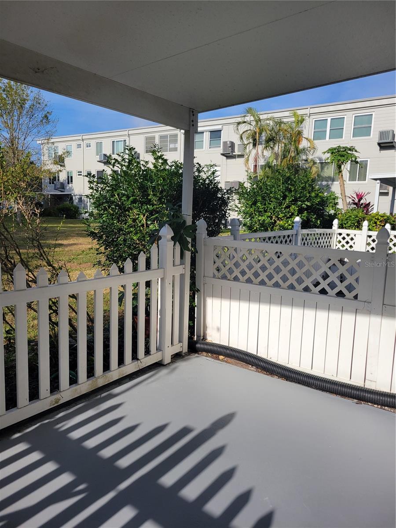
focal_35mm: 26
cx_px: 198
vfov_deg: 67.3
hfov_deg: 53.1
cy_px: 264
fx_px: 397
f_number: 1.8
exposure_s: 1/3589
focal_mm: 5.4
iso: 40
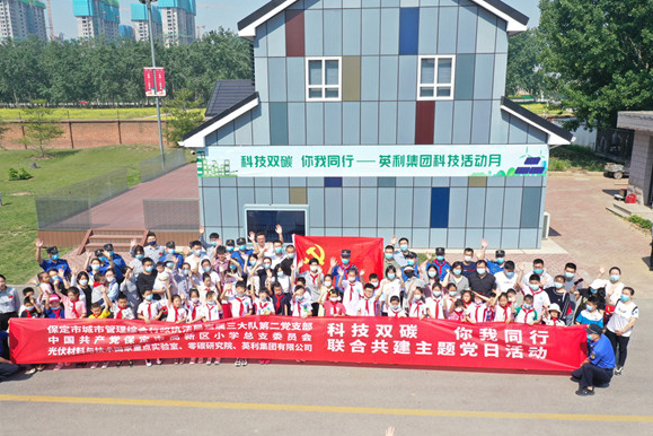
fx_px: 526
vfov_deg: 45.0
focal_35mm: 29
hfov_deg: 63.7
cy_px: 224
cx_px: 319
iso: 100
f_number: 5.6
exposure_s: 1/320
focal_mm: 10.26
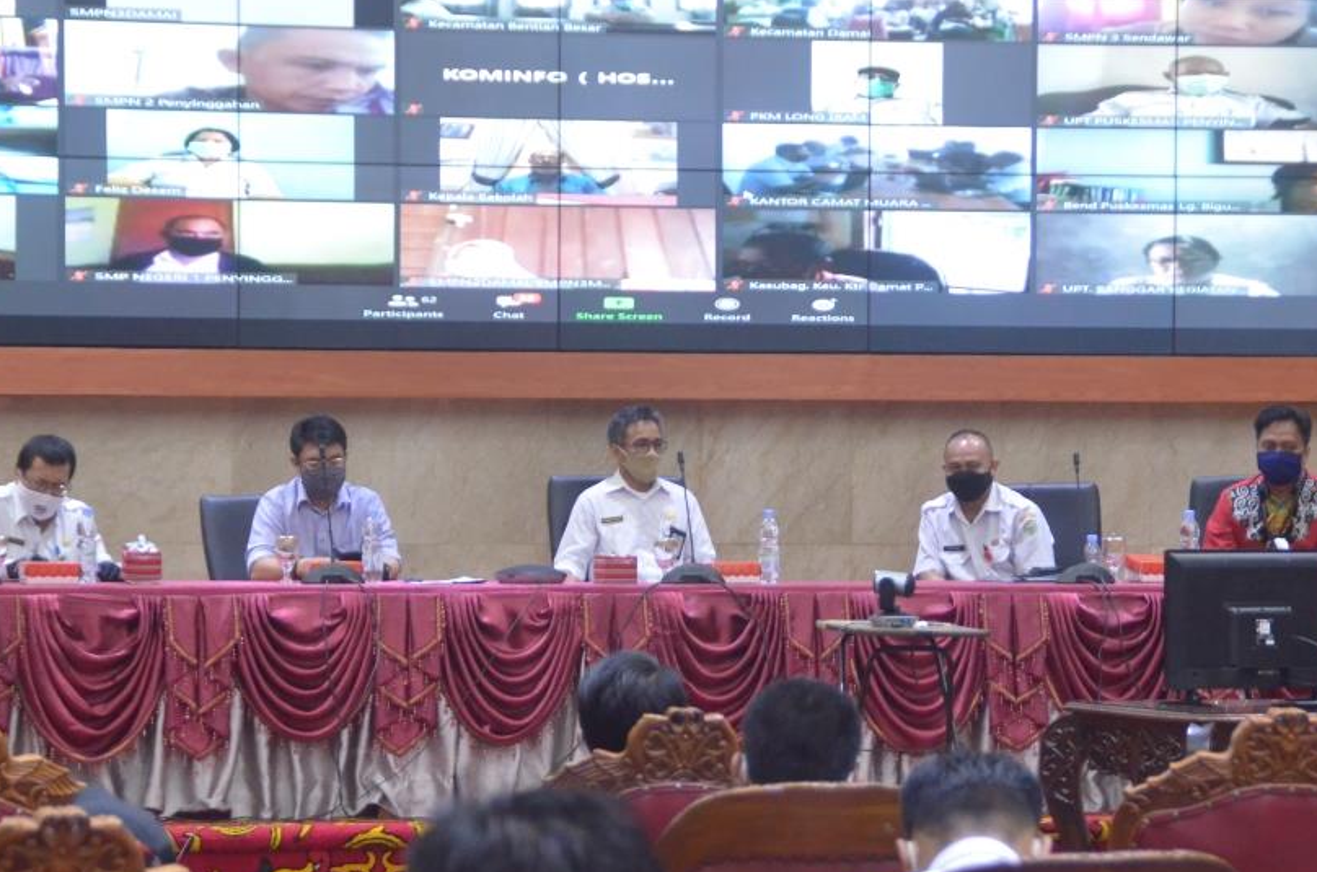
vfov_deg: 9.0
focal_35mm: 152
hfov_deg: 13.5
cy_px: 350
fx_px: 5549
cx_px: 632
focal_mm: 80
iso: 4000
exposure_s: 1/80
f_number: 5.6
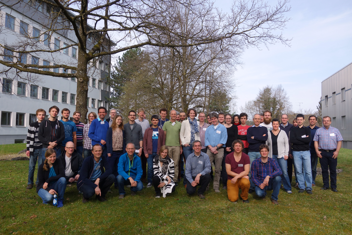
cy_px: 118
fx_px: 274
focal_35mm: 28
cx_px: 176
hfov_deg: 65.5
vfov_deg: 46.4
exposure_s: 1/250
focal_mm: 10.46
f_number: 5.6
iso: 125
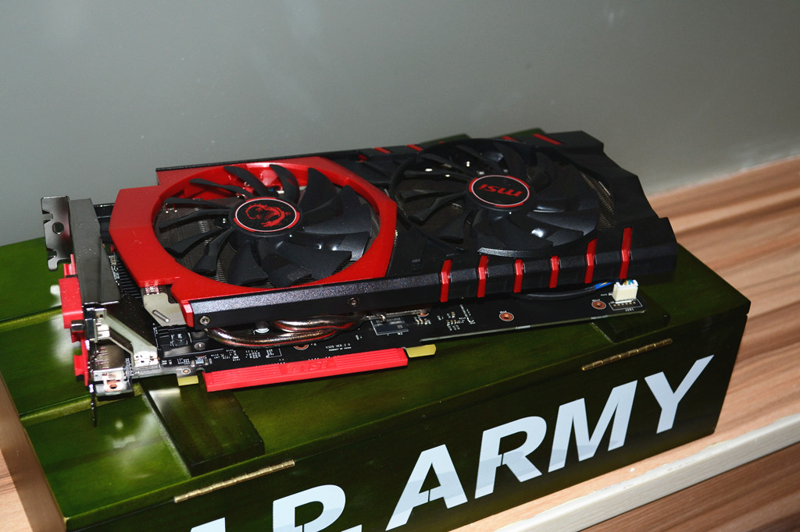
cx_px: 400
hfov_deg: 36.9
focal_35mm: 54
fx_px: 1200
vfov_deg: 25.0
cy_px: 266
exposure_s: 1/100
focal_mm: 36
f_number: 5
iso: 400
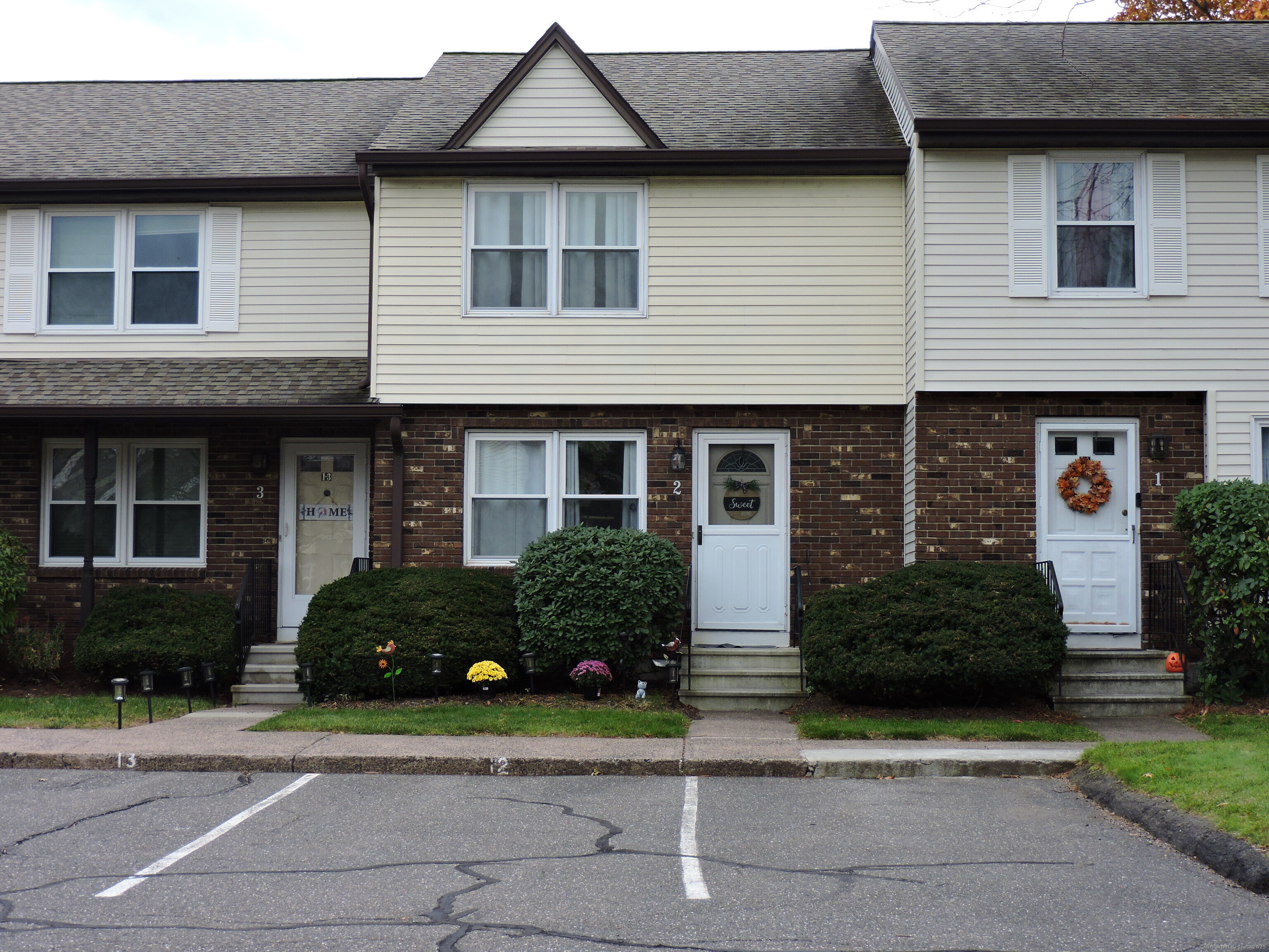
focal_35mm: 55
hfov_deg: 34.9
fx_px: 2016
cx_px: 634
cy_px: 476
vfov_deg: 26.6
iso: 100
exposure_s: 1/250
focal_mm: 9.8
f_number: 3.7
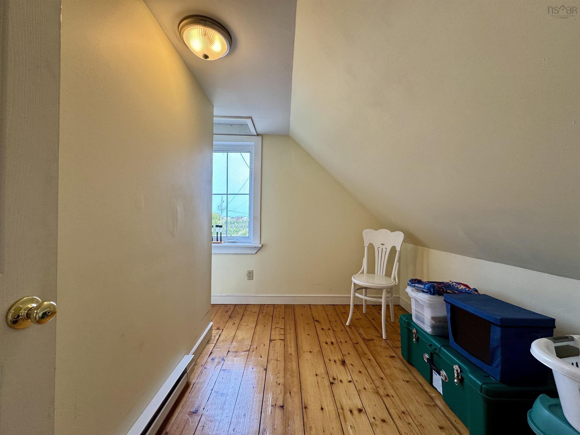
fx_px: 235
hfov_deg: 102.1
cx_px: 290
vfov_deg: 85.7
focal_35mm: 14
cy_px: 218
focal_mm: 2.22
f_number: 2.2
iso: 125
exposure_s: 1/120
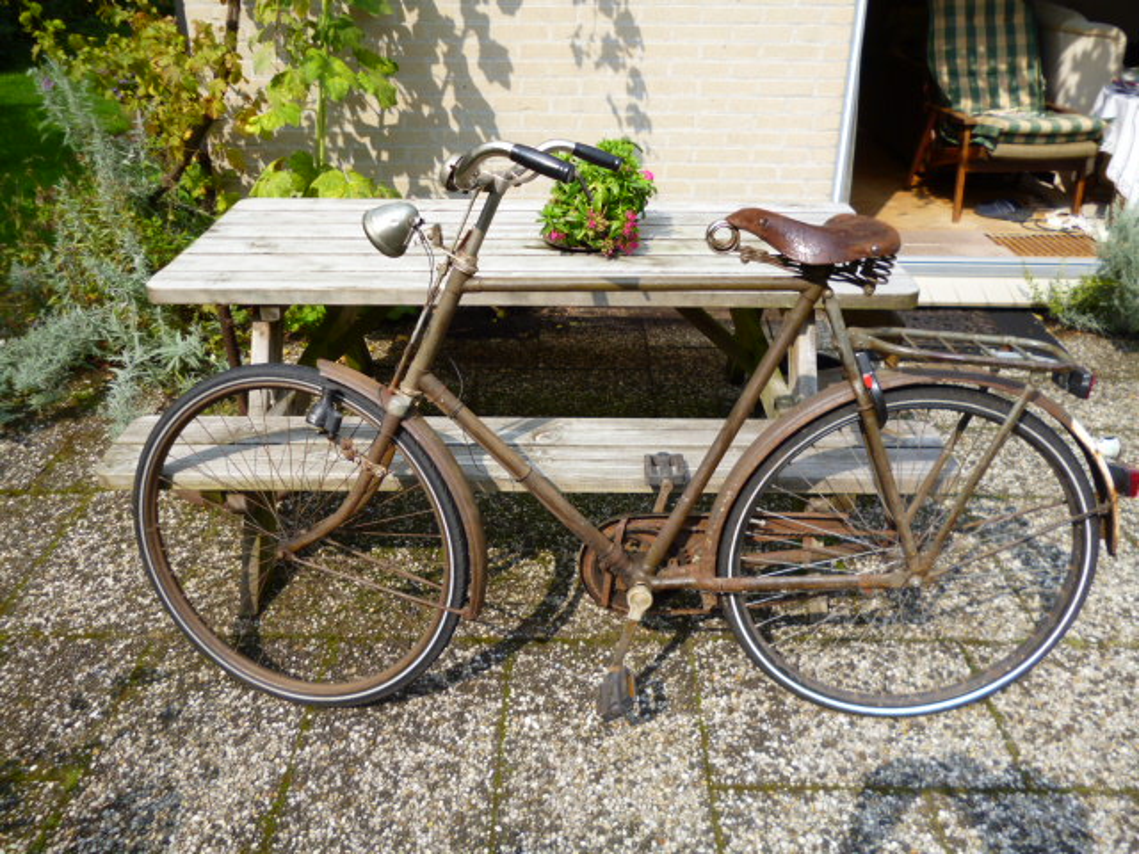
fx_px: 921
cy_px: 427
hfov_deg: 63.4
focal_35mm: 28
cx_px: 570
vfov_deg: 49.7
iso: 100
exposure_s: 1/500
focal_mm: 5
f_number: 3.1
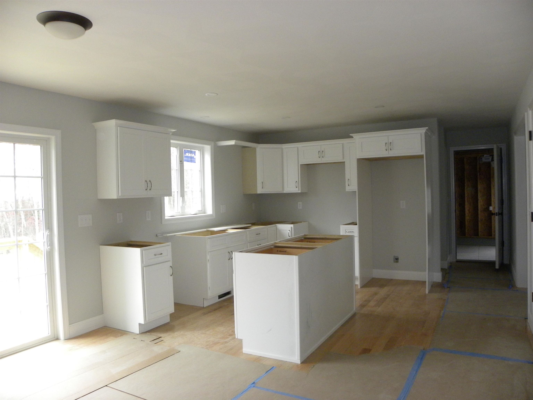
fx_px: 400
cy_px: 200
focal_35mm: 26
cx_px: 266
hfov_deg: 67.3
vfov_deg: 53.1
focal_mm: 4.6
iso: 314
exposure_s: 1/70.2
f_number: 2.8
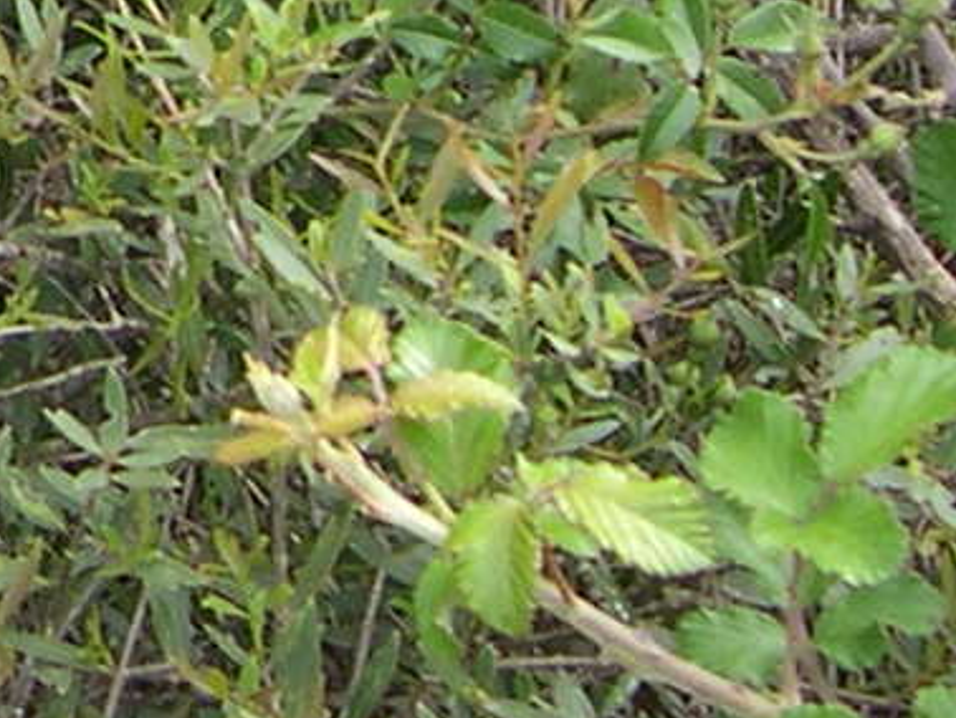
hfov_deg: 8.8
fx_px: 5831
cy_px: -661
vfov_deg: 6.8
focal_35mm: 211
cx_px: -959
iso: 100
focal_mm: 8
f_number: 2.8
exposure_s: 1/217
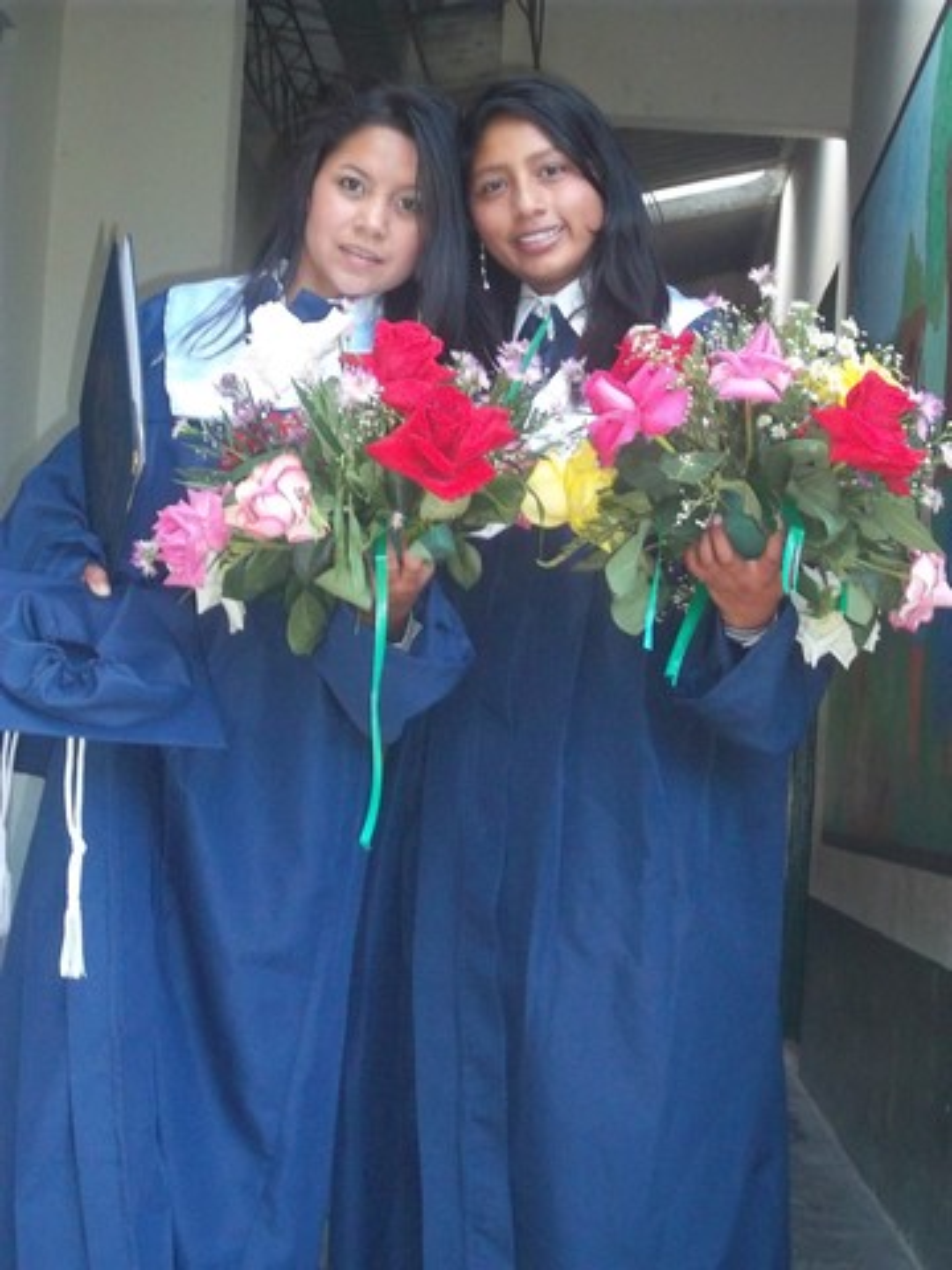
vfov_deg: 25.3
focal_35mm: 77
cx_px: 476
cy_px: 635
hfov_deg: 19.1
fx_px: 2824
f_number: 4.6
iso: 320
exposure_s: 1/60
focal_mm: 13.7
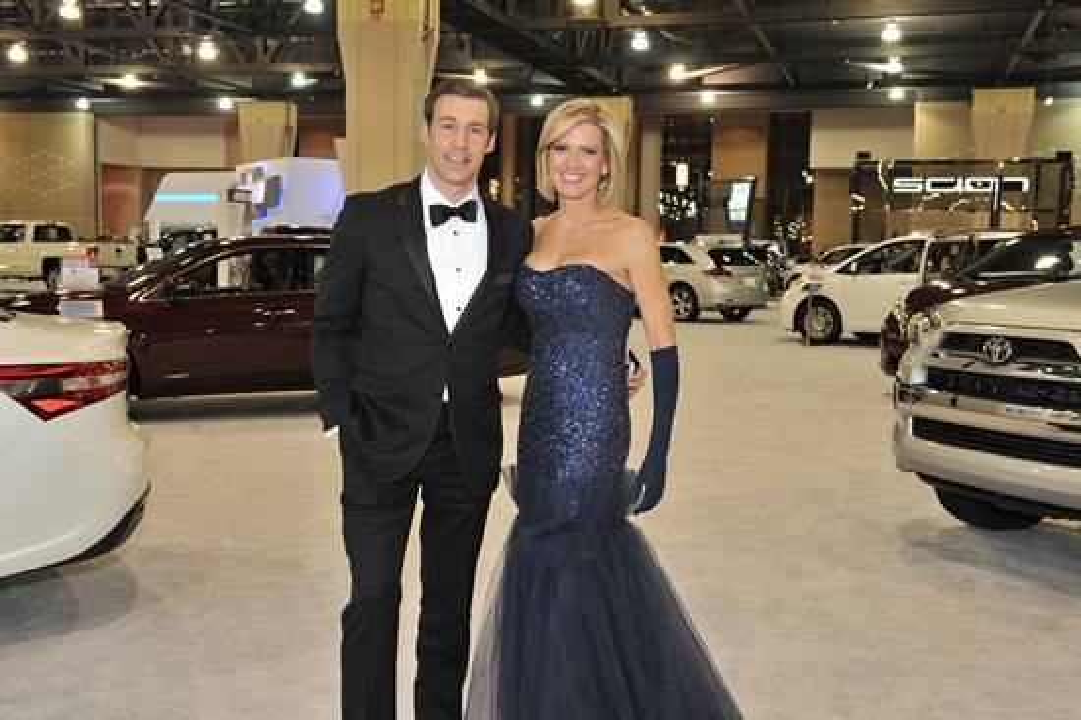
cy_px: 360
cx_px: 540
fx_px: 1320
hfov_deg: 44.5
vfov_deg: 30.5
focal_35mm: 44
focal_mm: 44
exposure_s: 1/100
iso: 1600
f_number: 7.1
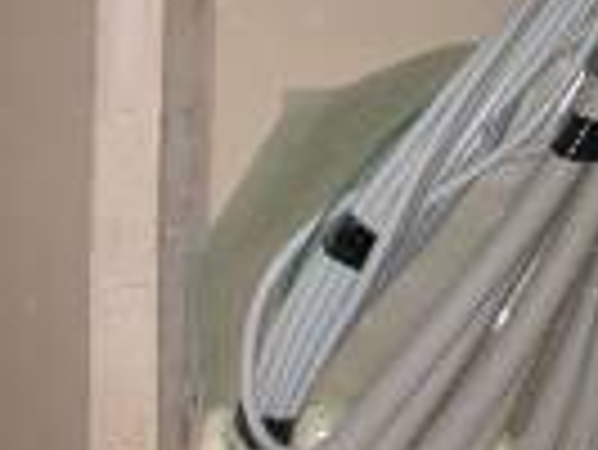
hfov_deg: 16.5
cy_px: 135
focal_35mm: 111
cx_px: 827
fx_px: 1919
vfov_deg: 13.3
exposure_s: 1/59.9
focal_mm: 5.6
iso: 100
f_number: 2.7
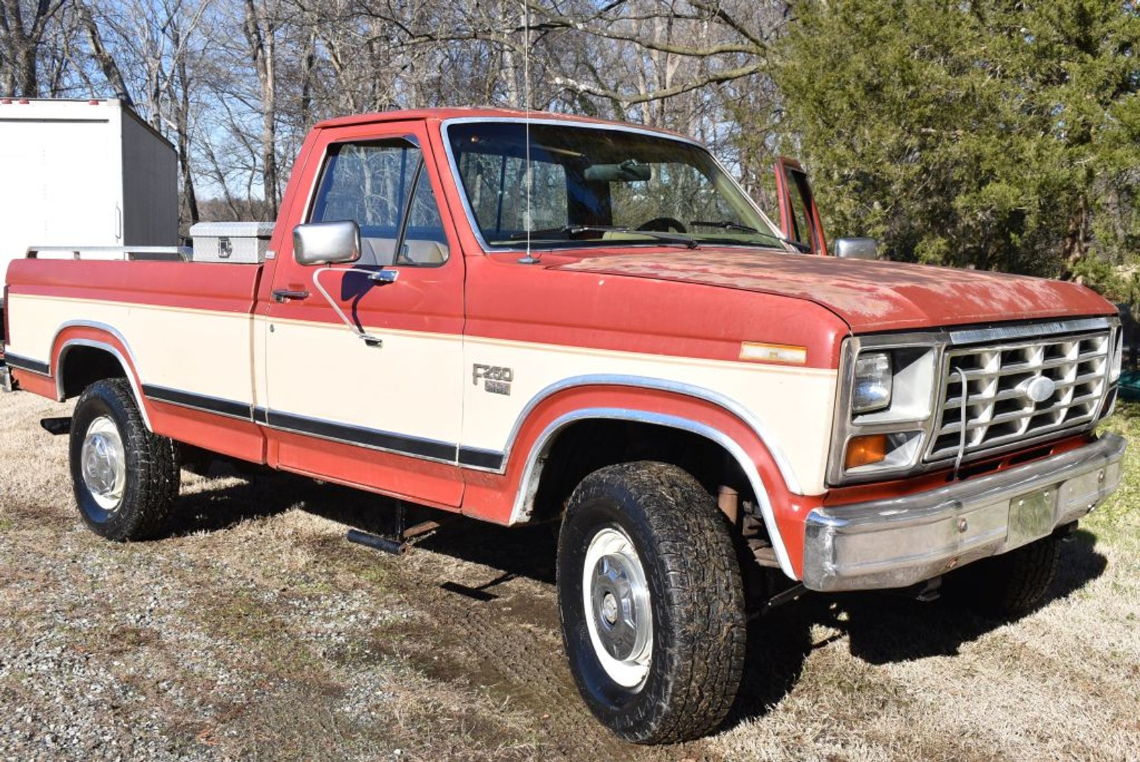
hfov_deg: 51.3
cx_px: 570
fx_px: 1188
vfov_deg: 35.5
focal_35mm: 38
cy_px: 381
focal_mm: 25
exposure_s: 1/320
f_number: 9
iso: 200
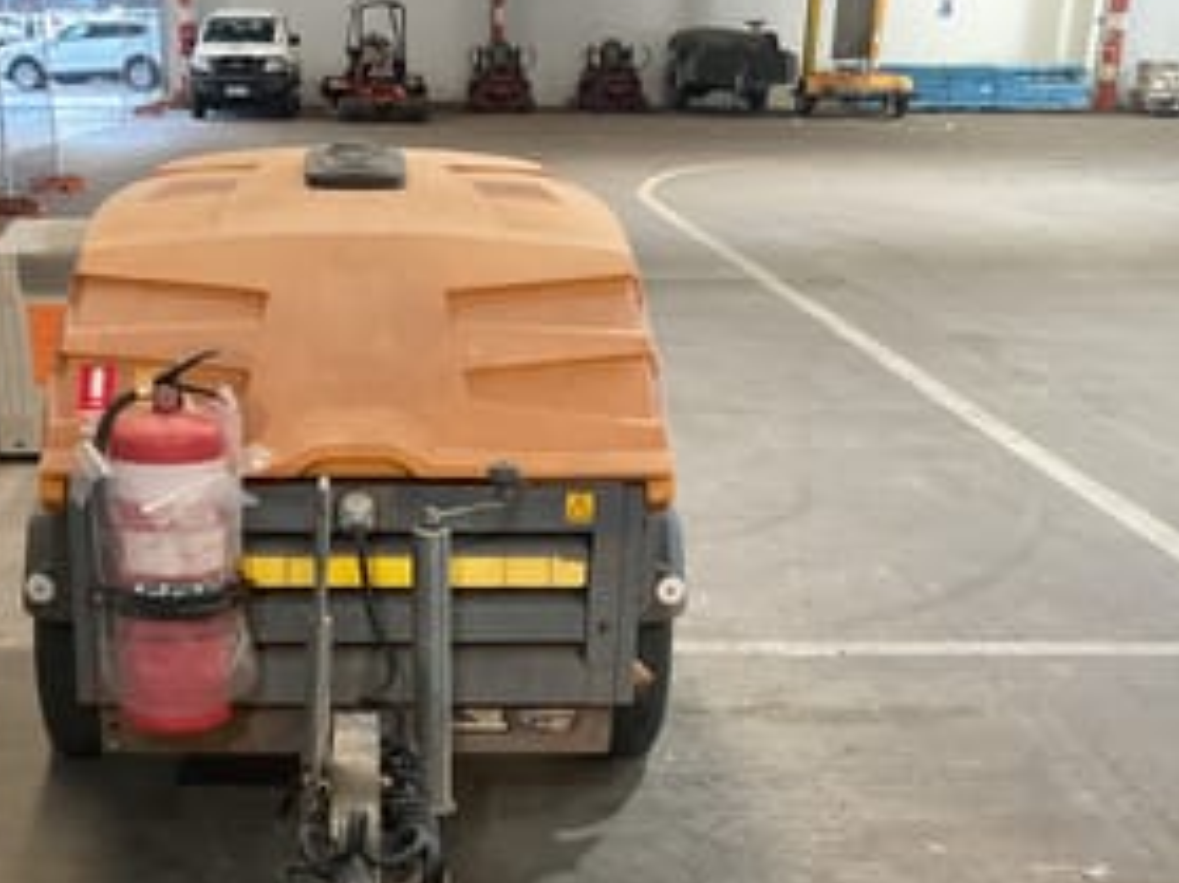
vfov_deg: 27.2
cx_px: 380
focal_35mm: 52
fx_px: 1770
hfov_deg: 36.4
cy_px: 767
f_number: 1.8
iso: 250
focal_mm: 3
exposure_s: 1/50
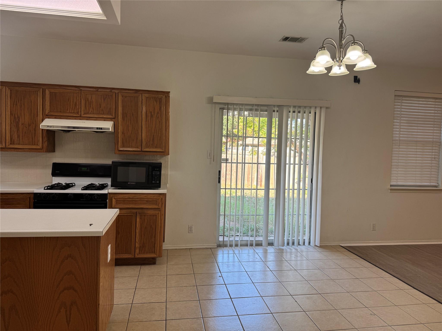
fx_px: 306
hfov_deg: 71.6
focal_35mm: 24
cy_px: 166
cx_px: 221
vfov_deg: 56.8
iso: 64
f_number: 1.78
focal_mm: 6.76
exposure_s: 1/120
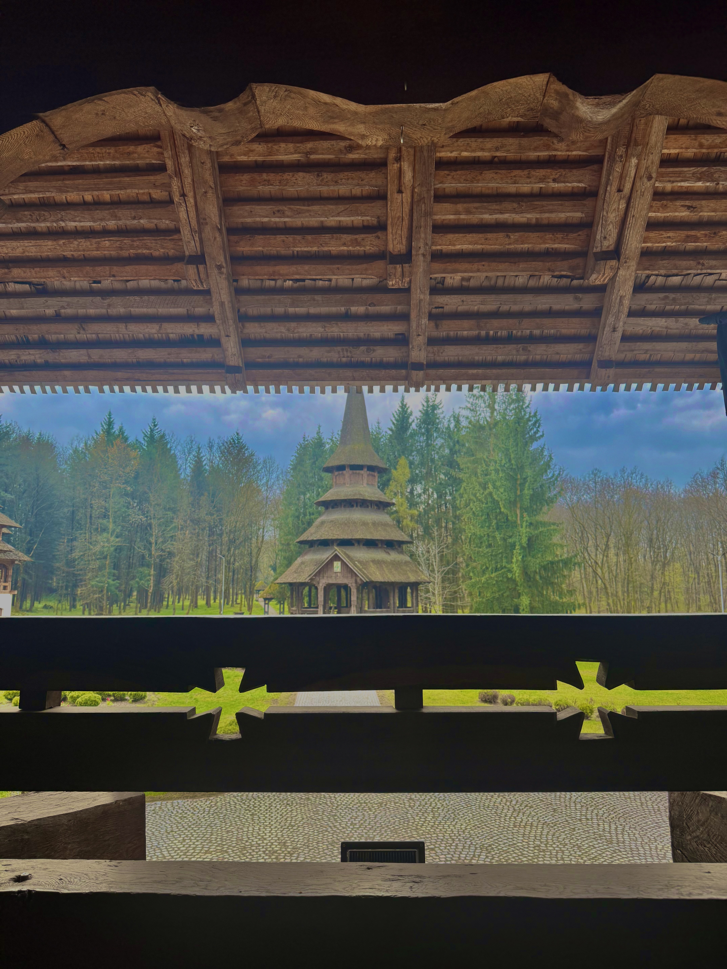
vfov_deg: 71.6
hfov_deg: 56.8
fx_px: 672
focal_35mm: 24
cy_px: 484
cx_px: 364
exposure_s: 1/1770
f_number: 1.78
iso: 100
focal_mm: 6.76
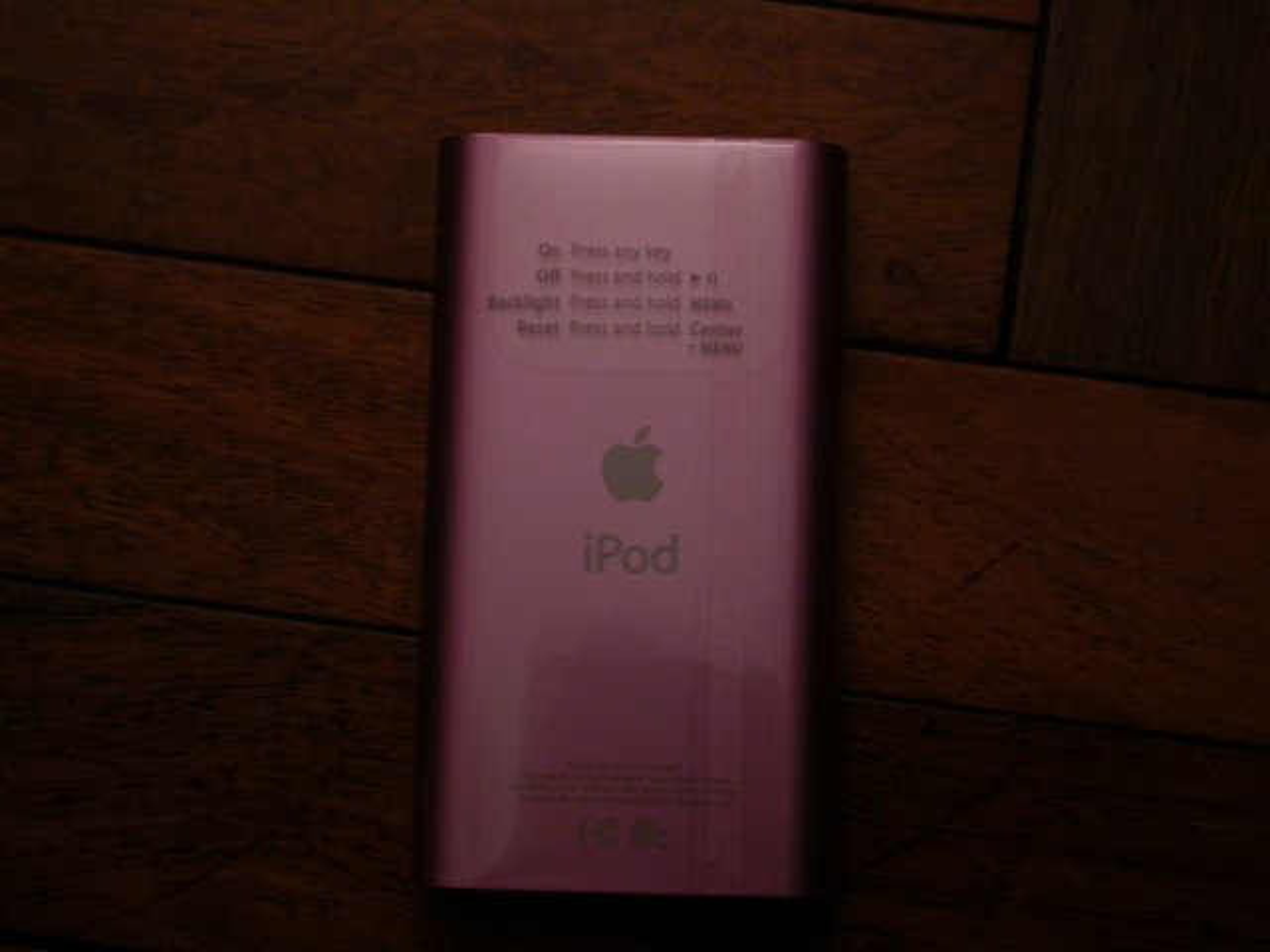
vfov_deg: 21.0
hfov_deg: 27.8
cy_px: 476
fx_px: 2568
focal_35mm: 70
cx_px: 635
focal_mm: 14.6
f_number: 3.3
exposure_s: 1/18.8
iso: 100
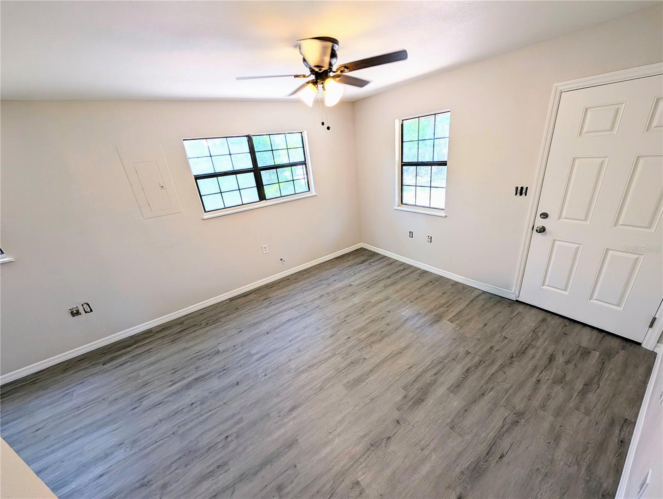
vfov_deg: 94.6
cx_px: 332
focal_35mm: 12
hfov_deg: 110.5
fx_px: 230
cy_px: 250
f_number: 1.7
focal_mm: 2.02
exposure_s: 1/162
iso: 55
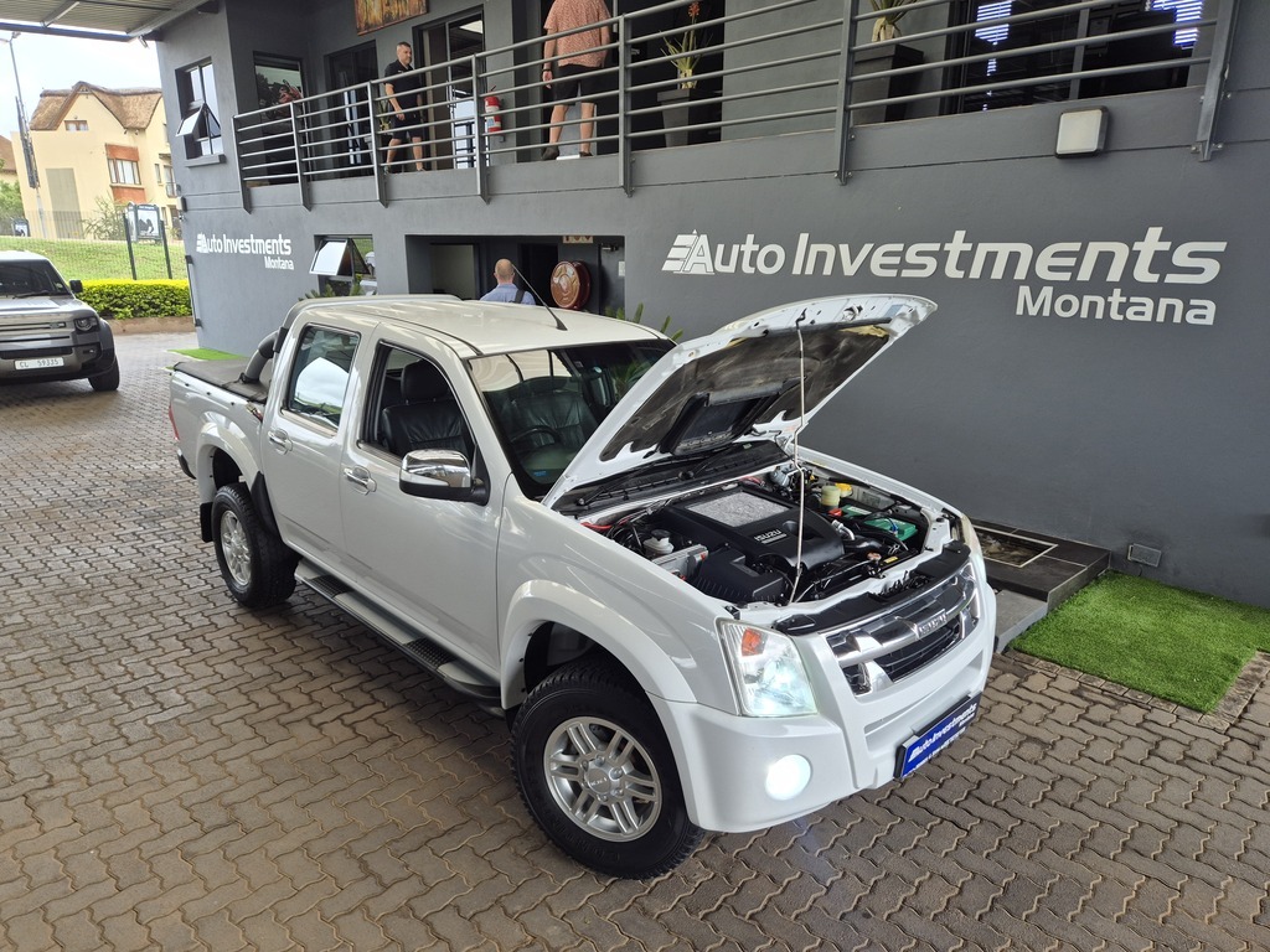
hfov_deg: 73.9
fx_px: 844
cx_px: 635
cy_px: 476
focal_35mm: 23
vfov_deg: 58.9
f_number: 1.8
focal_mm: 5.4
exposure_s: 1/180
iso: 64
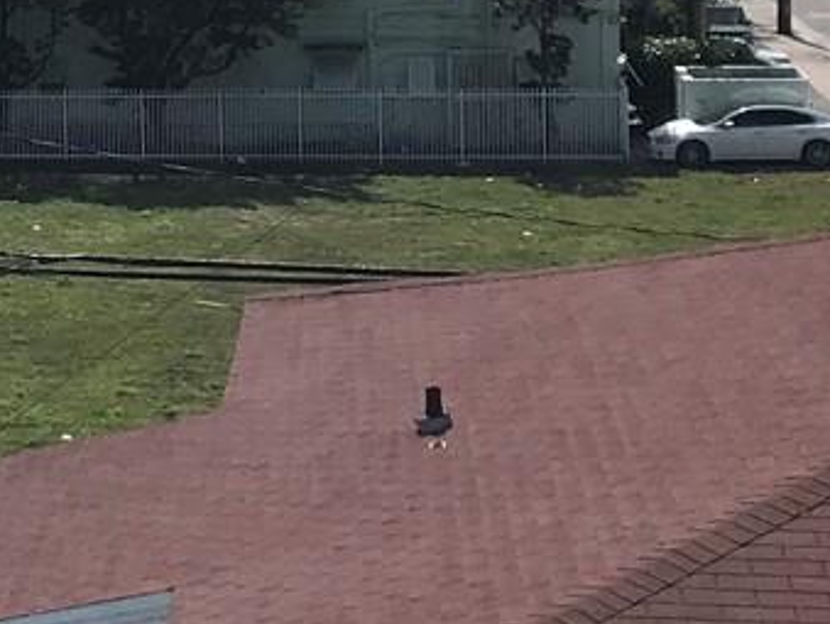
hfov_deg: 14.0
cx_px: -402
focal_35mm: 132
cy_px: -12
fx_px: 3168
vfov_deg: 11.1
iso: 25
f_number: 1.8
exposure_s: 1/5650
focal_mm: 3.99
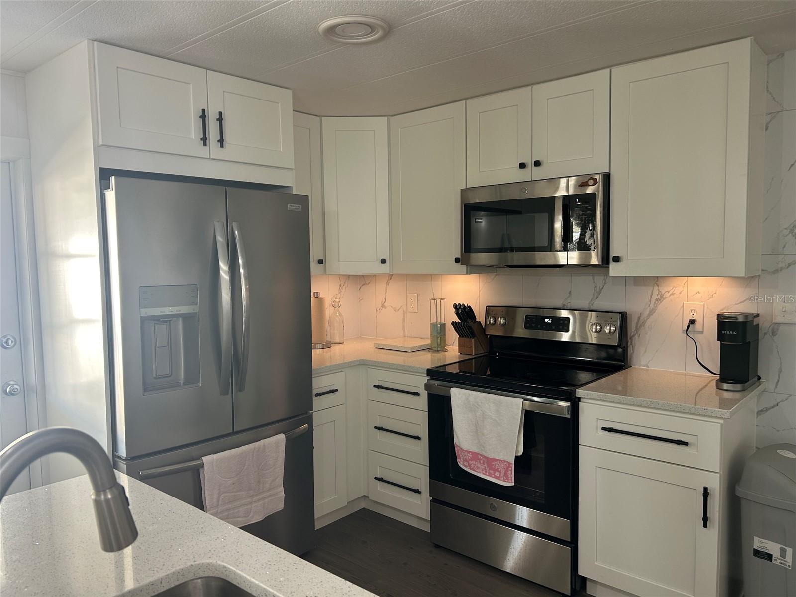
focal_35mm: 26
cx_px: 398
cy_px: 298
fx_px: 598
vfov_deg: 53.1
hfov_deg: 67.3
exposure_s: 1/60
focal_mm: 5.7
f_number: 1.5
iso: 80
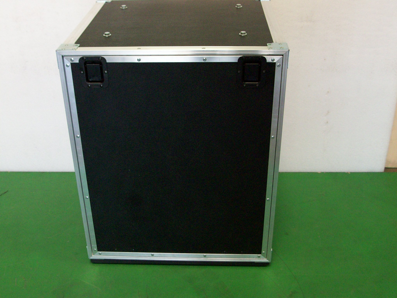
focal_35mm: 42
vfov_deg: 34.3
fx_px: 482
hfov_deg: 44.8
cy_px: 149
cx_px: 198
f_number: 3.2
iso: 160
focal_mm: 7.1
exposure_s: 1/65.1
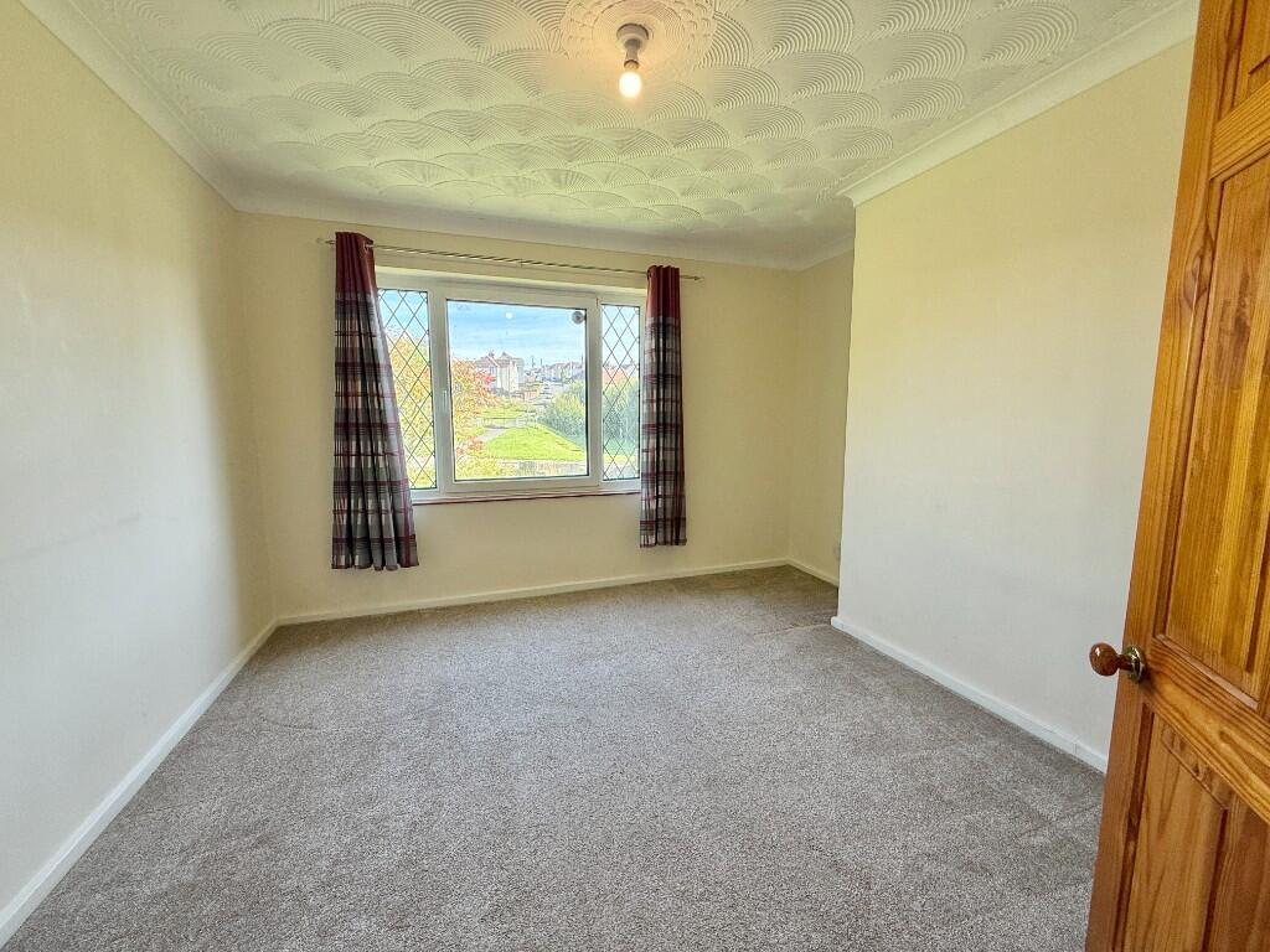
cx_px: 635
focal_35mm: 14
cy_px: 476
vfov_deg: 85.7
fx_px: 514
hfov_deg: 102.1
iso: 64
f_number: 2.2
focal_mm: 2.22
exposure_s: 1/156
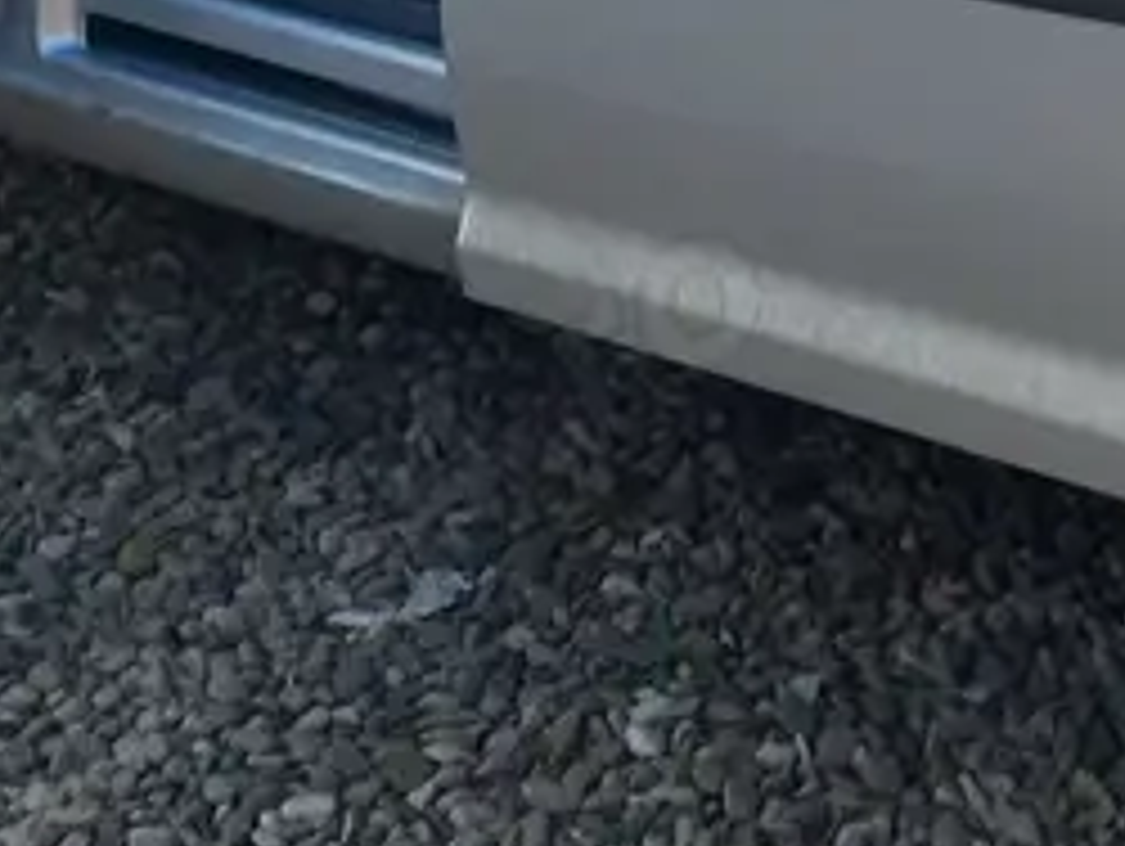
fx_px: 3253
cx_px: 801
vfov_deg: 13.8
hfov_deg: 19.5
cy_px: -477
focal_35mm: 100
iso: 25
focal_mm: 4.6
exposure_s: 1/221
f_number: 2
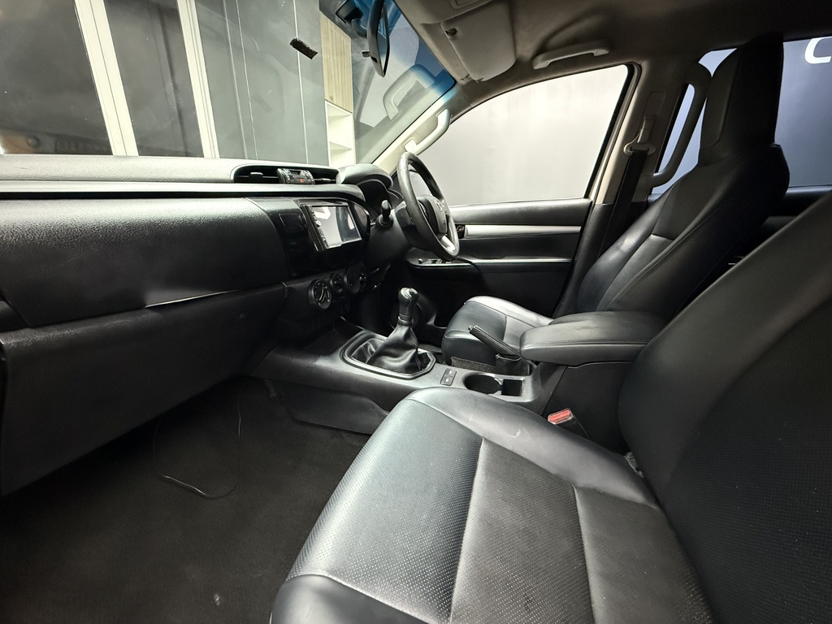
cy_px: 312
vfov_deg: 85.7
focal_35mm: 14
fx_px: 336
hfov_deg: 102.1
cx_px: 416
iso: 1600
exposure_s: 1/40
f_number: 2.2
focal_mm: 2.22
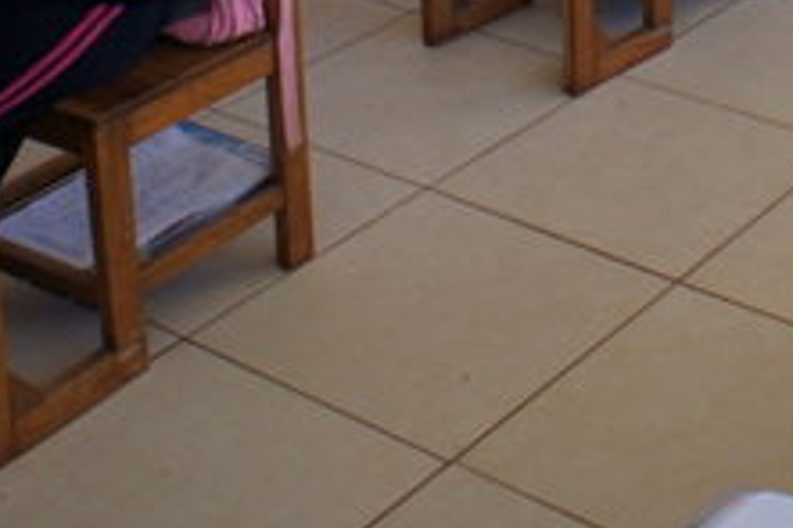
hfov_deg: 22.3
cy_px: -318
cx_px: 843
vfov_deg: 14.4
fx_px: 1915
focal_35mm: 87
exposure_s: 1/80
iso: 200
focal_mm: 16
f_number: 4.5
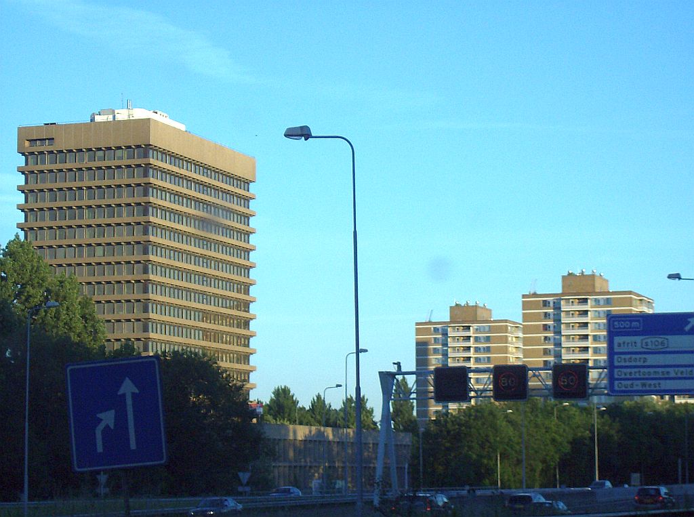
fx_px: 2160
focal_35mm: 108
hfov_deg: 18.3
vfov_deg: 13.7
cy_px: 258
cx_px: 347
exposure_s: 1/289
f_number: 4.8
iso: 100
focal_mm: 18
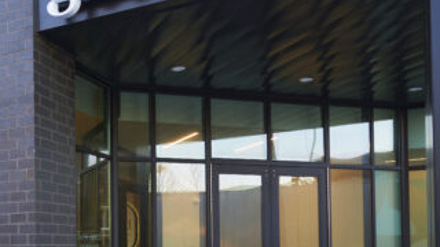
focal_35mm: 47
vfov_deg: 25.3
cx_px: 77
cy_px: 169
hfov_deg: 41.5
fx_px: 548
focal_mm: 14
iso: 500
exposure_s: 1/160
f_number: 6.3
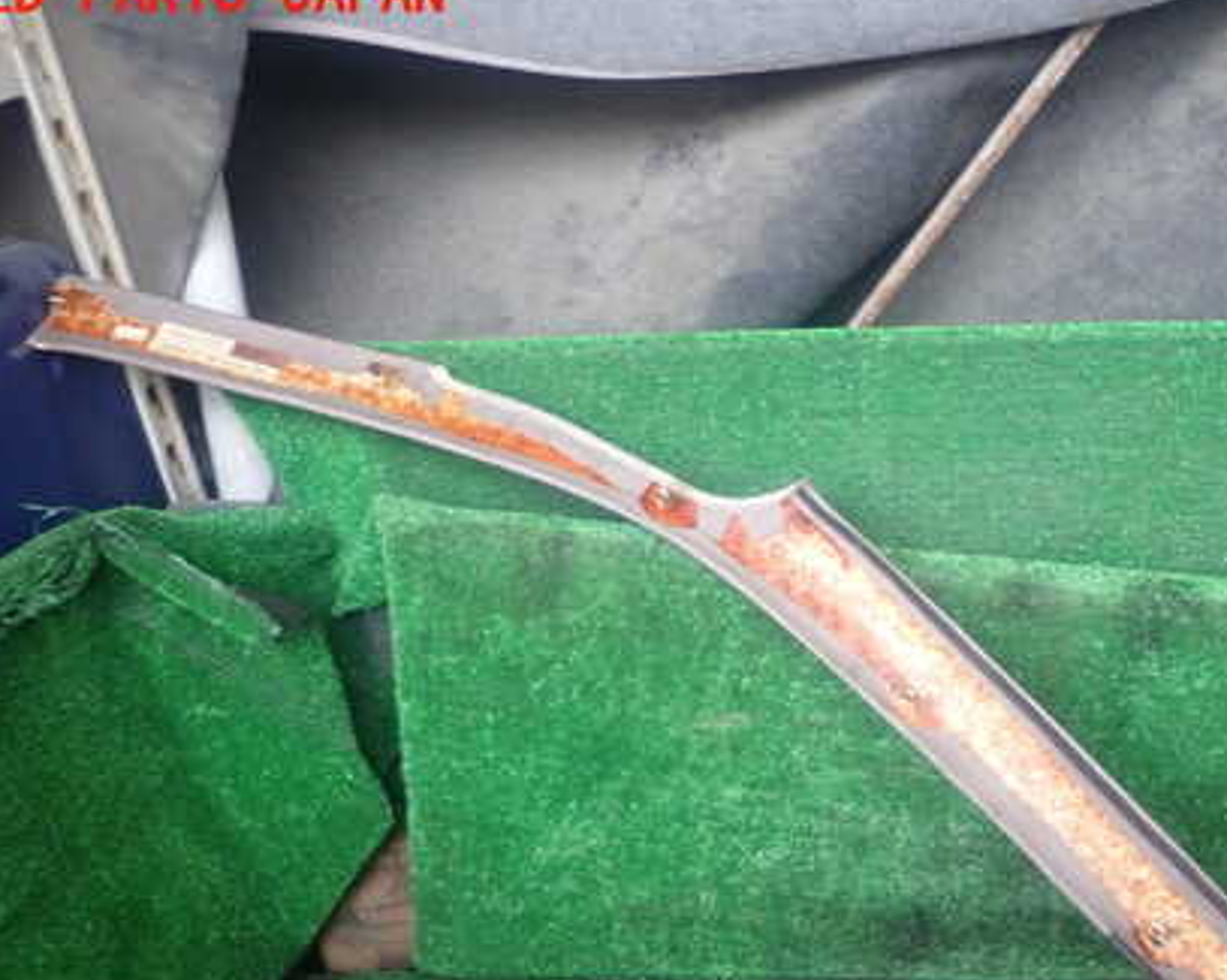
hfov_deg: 49.6
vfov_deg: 40.7
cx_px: 802
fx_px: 1306
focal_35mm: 36
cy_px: 633
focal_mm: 4.5
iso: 250
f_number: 2
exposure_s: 1/30
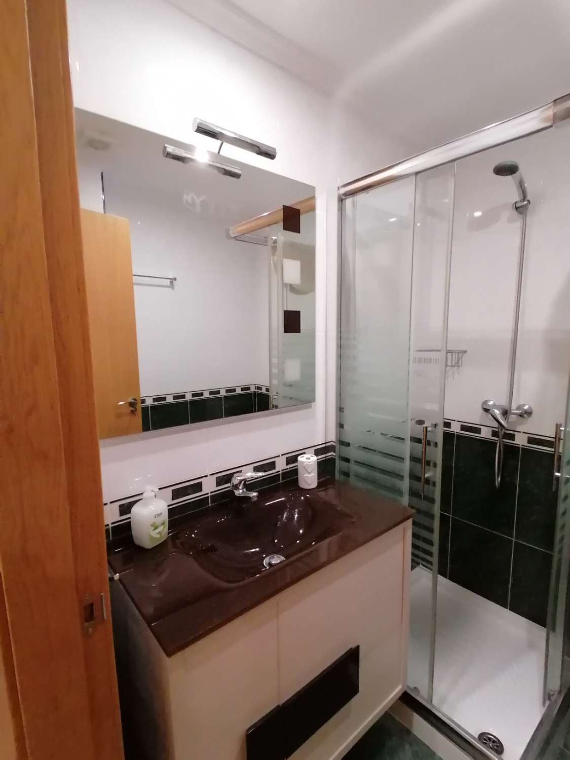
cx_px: 285
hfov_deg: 74.7
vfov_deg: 91.0
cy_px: 380
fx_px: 373
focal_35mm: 17
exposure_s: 1/50
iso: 500
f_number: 2.4
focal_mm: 2.84
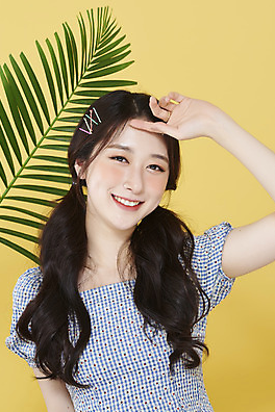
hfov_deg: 12.9
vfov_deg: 19.3
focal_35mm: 106
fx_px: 1214
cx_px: 138
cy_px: 207
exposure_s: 1/125
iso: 64
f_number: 11
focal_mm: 105
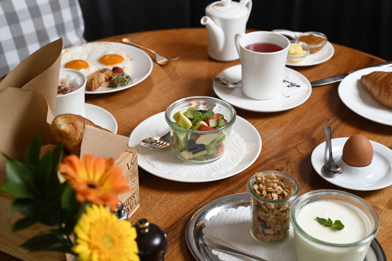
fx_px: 610
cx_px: 196
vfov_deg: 24.2
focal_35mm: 56
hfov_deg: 35.6
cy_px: 130
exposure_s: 1/15
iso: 200
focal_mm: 56
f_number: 5.6
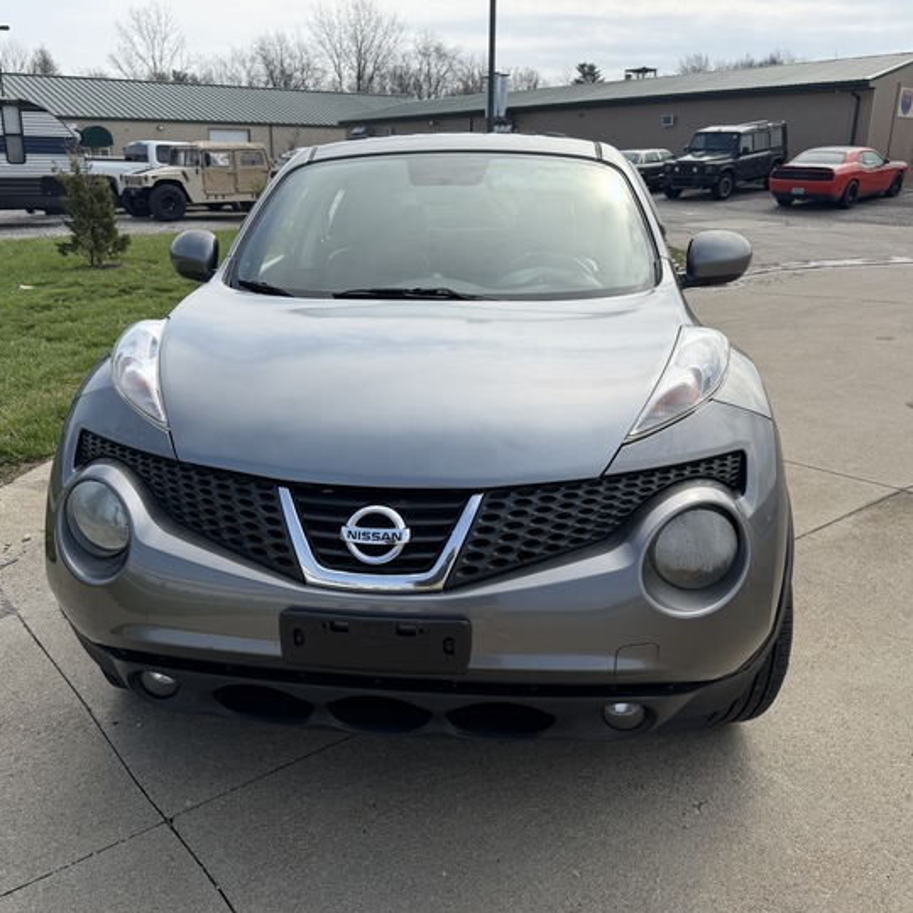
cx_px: 405
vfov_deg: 55.6
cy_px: 453
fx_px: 865
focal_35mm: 29
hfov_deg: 55.5
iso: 80
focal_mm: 6.76
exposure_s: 1/3953
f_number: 1.78
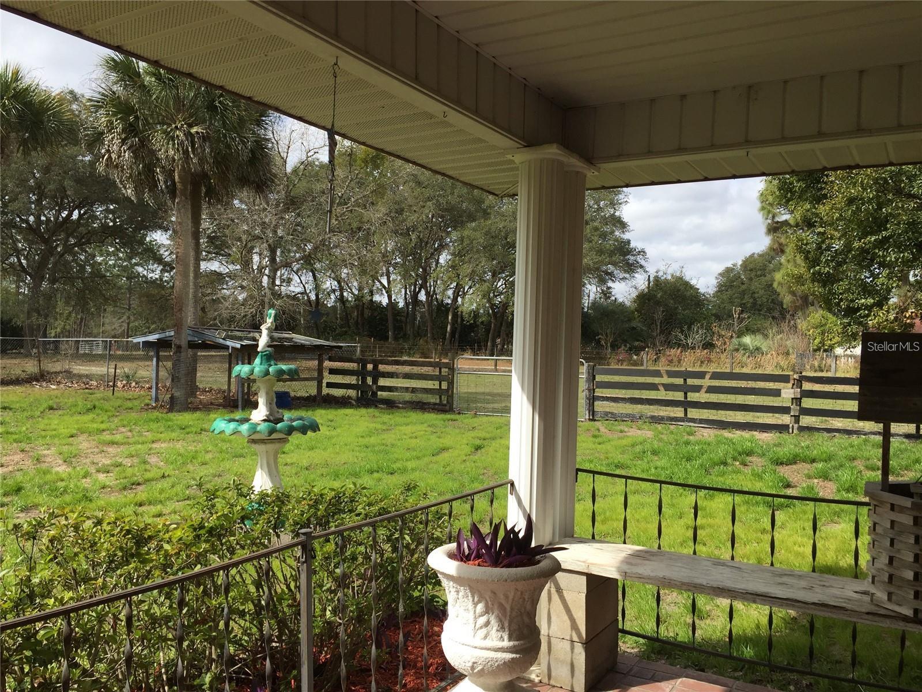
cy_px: 346
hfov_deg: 61.7
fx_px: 772
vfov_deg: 48.2
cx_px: 461
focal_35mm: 29
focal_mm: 4.15
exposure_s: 1/1319
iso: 32
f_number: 2.2
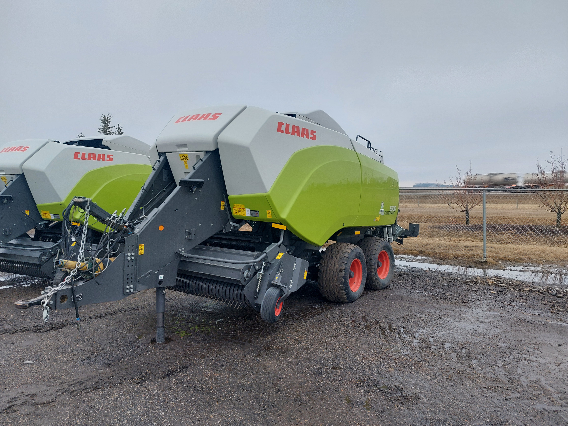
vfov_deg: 56.8
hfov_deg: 71.6
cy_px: 213
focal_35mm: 24
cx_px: 284
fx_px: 394
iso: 25
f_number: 1.8
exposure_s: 1/60
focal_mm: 5.23
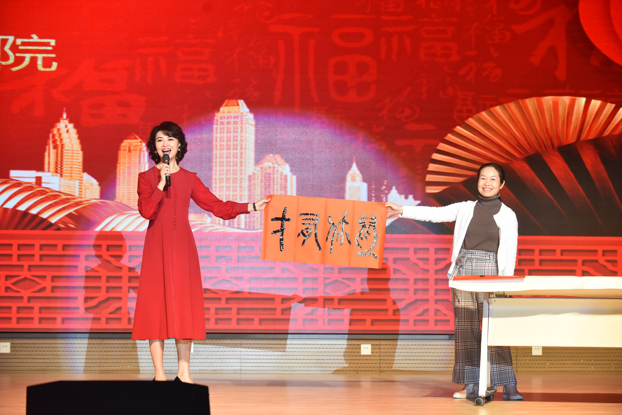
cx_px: 311
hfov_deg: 20.0
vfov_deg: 13.4
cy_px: 208
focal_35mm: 102
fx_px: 1762
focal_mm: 102
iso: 1600
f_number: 4.5
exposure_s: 1/320
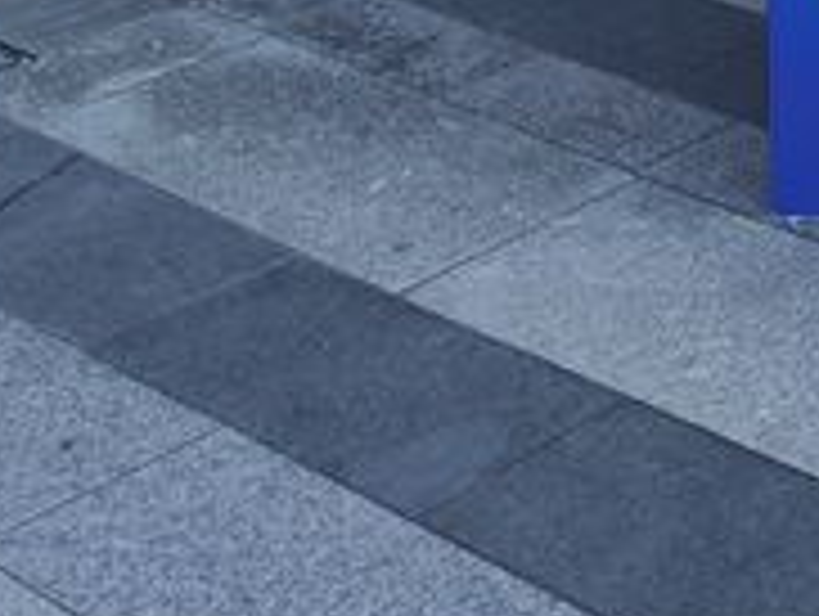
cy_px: -704
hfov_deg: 16.8
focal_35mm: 110
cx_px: 1084
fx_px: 2606
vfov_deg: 11.8
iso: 101
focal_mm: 5.43
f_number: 1.89
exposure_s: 1/100
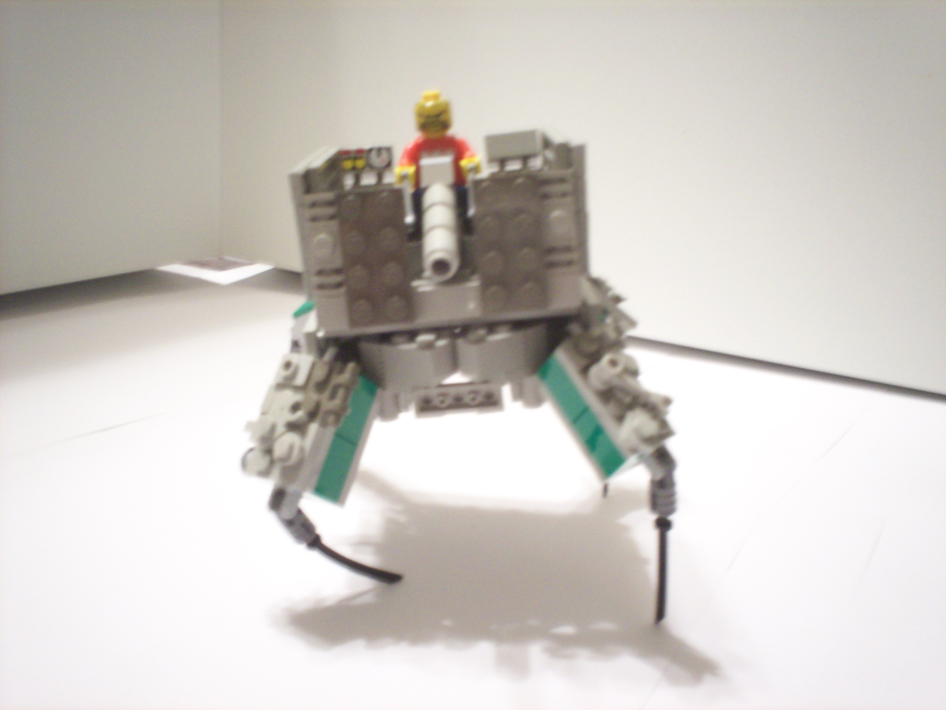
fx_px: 984
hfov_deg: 51.4
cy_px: 355
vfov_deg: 39.7
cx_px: 473
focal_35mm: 36
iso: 200
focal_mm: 6
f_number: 4.5
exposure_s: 1/2
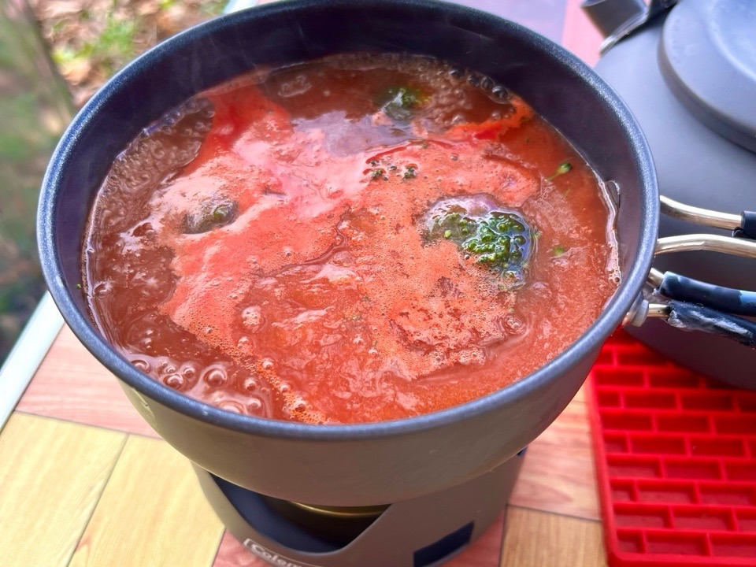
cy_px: 284
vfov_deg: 53.1
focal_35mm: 26
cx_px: 378
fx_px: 568
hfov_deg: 67.3
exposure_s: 1/151
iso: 32
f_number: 1.6
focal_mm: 5.1
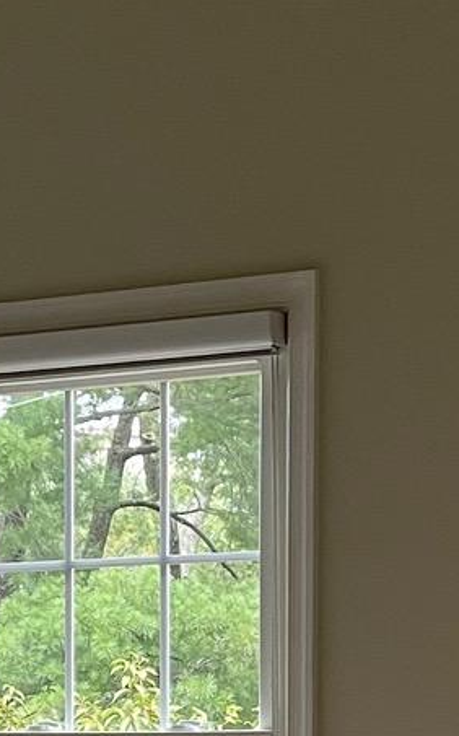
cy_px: 791
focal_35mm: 125
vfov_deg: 16.3
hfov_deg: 10.4
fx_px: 2505
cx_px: 33
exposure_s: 1/60
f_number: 1.6
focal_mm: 5.1
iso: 80
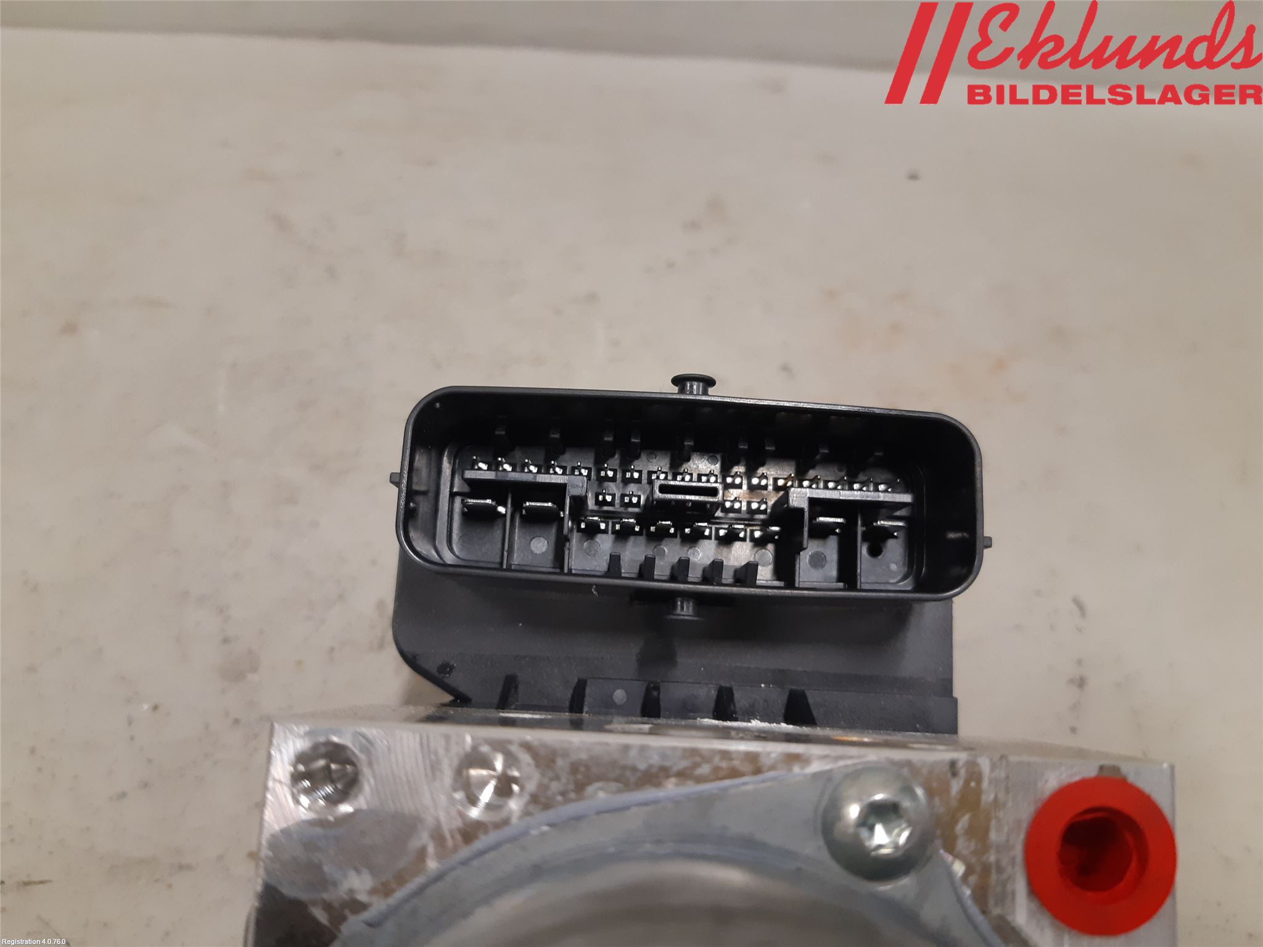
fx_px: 949
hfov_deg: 67.3
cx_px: 632
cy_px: 474
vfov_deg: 53.1
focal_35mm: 26
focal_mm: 3.93
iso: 200
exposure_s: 1/50
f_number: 1.7
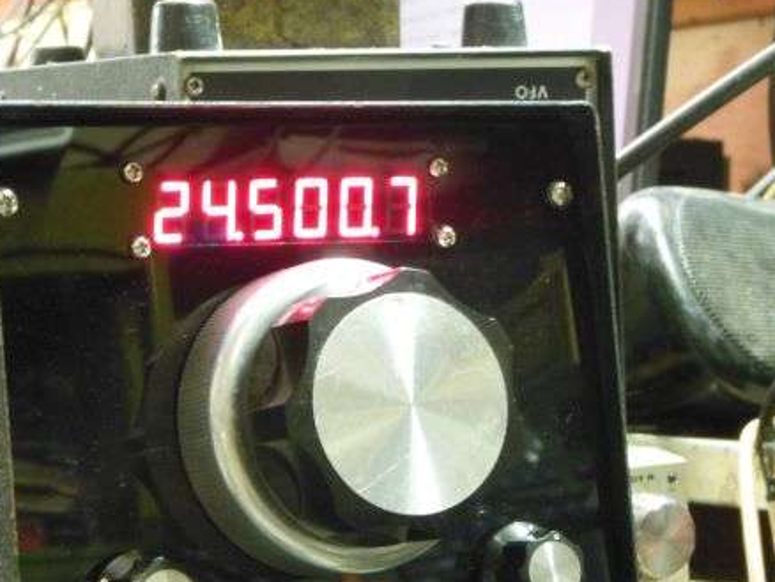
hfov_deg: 17.6
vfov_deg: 13.3
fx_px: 2486
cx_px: 228
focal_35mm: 111
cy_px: 402
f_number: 4.4
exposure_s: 1/4
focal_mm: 13.6
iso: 800
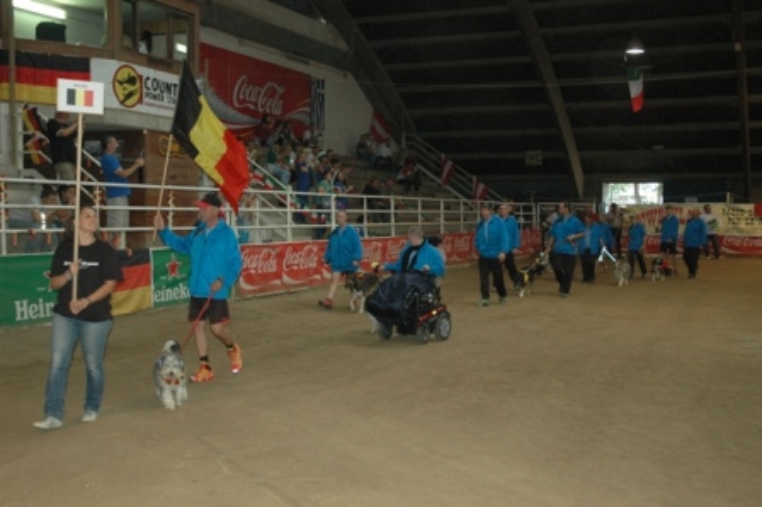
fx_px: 983
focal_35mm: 46
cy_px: 254
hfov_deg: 42.4
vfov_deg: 28.9
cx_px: 381
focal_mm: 31
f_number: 4
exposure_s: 1/60
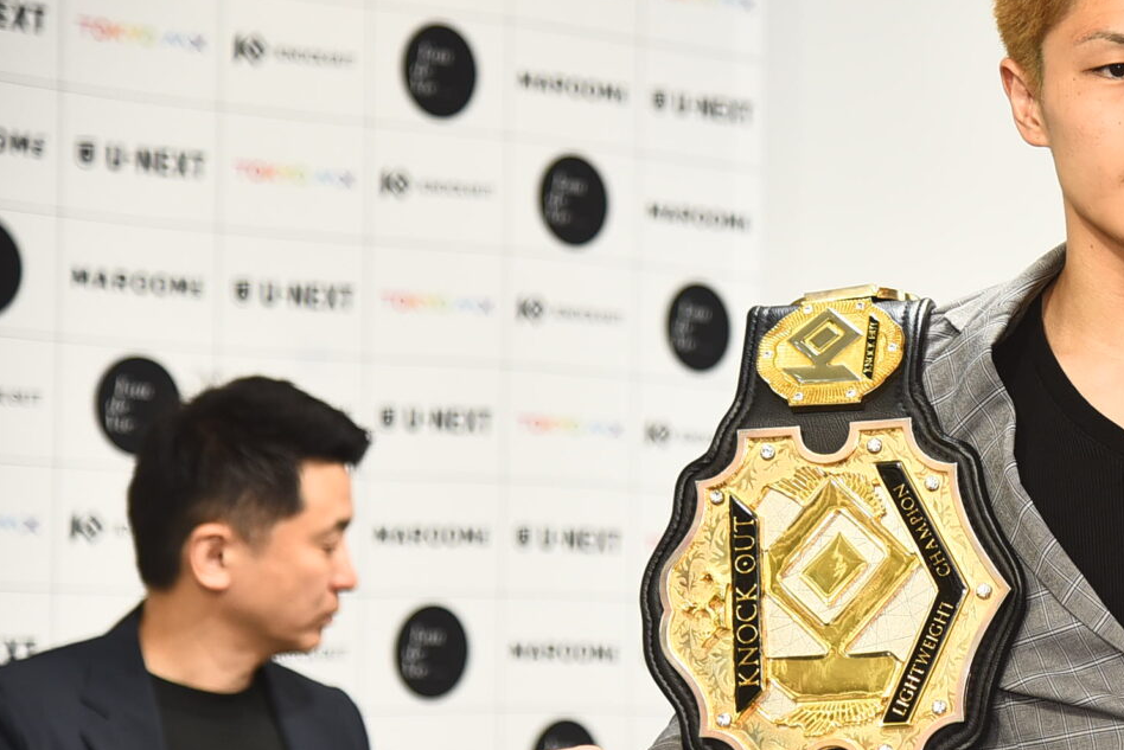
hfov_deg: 12.8
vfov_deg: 8.7
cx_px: 1092
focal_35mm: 158
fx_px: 4935
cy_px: 537
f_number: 4
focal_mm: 78
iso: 500
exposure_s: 1/200
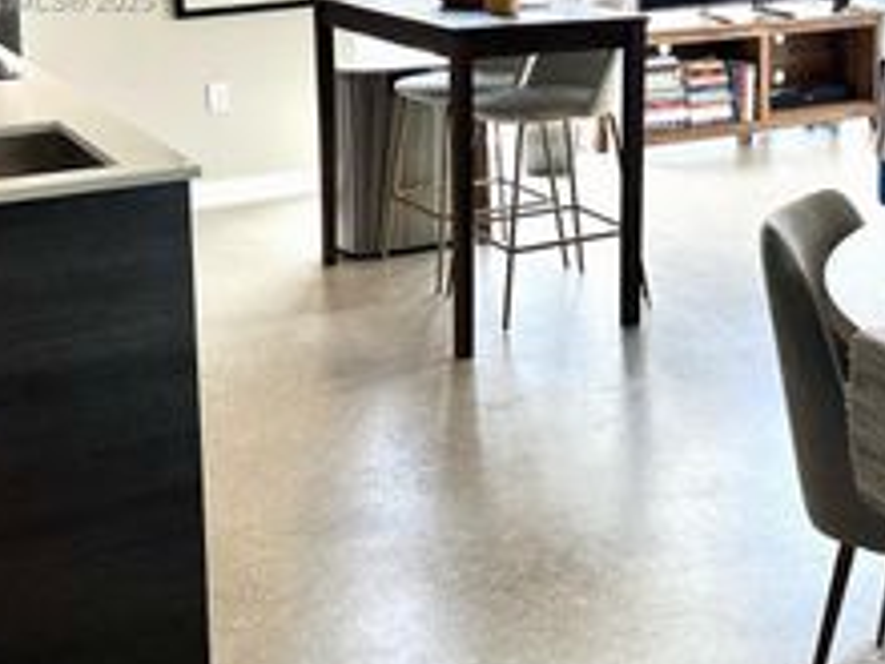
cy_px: 2
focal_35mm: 59
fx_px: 1508
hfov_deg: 31.5
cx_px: 756
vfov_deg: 23.8
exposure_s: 1/253
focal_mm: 5.7
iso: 40
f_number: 1.5
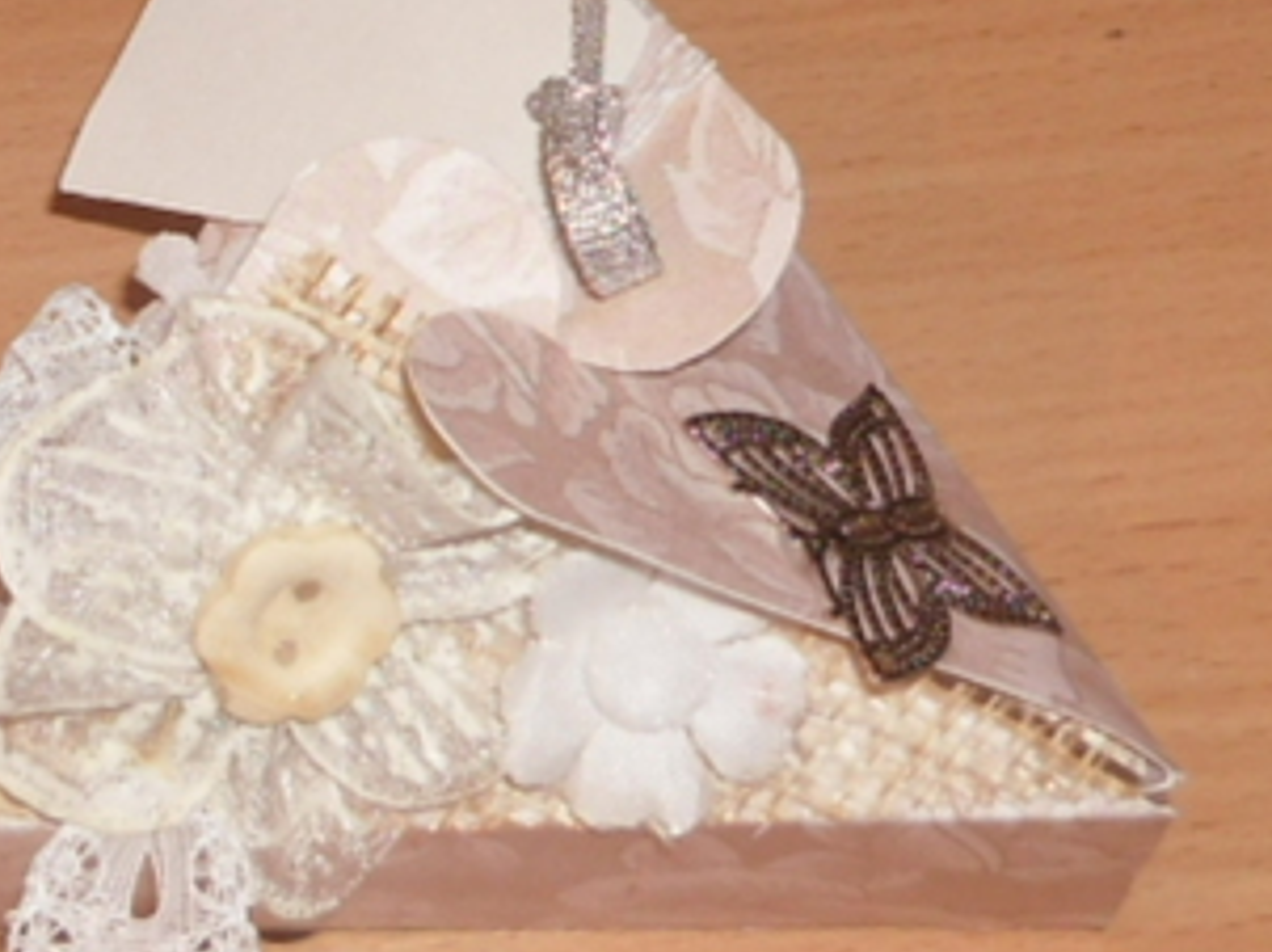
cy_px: 520
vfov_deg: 23.6
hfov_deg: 30.9
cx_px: 392
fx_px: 2276
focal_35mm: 62
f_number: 2.8
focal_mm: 6
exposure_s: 1/45
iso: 80
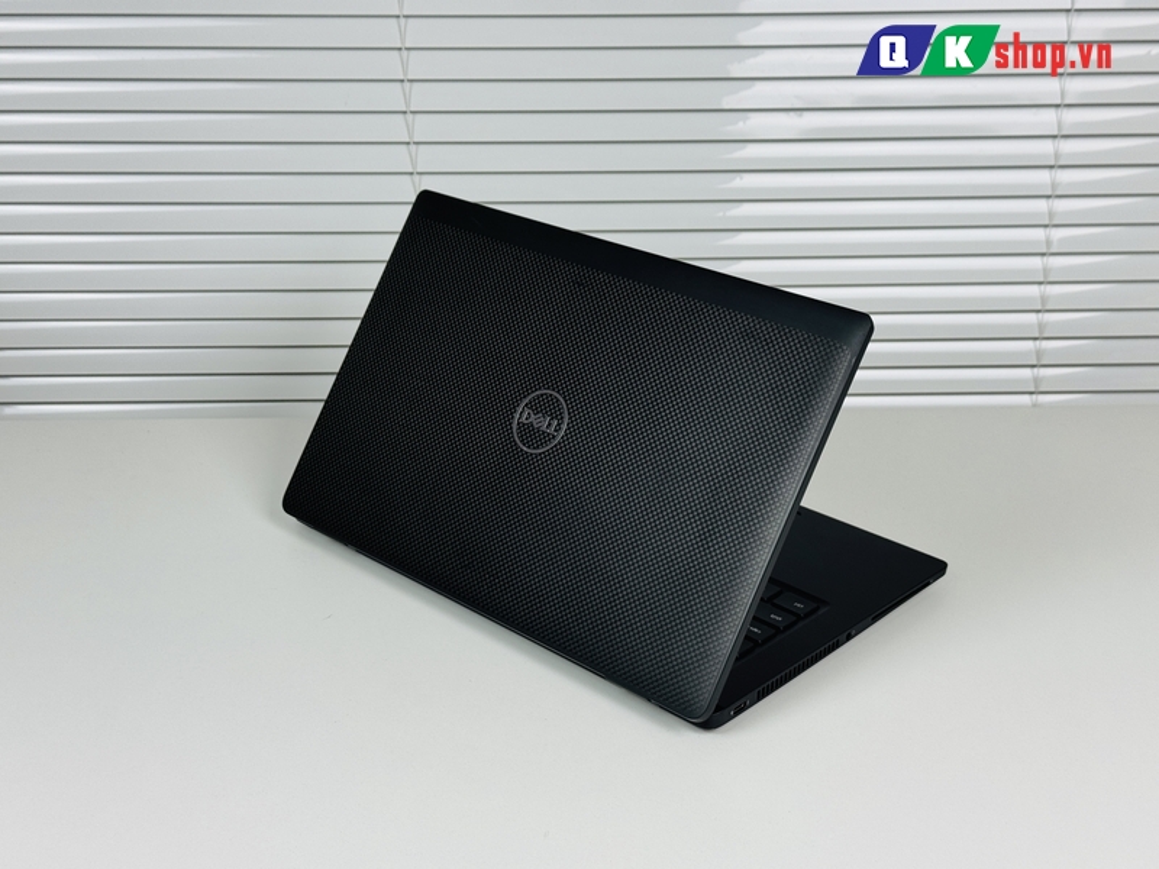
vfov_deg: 30.3
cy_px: 434
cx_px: 580
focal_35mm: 48
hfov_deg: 39.7
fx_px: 1607
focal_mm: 6.76
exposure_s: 1/151
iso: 50
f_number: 1.78
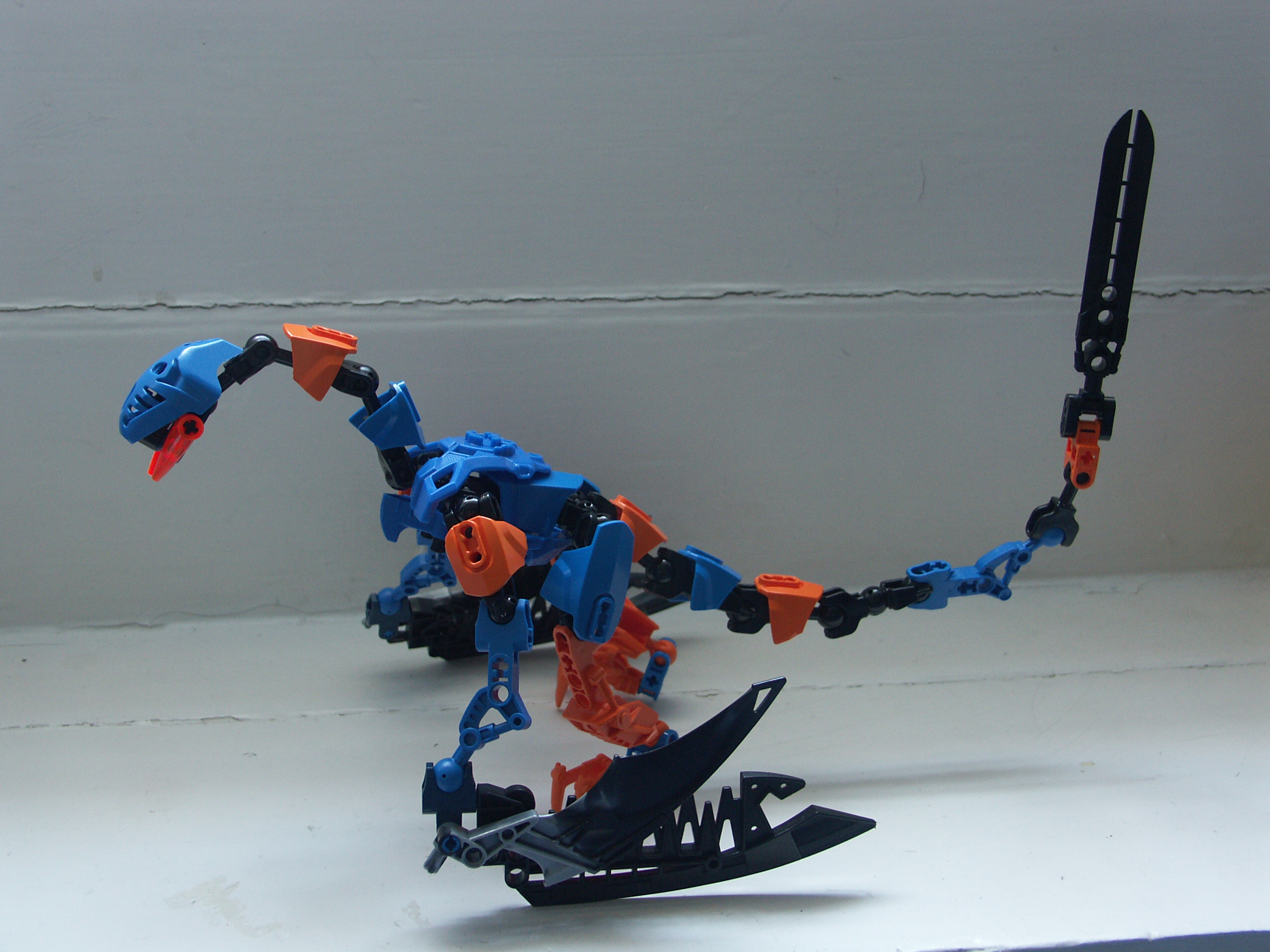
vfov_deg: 38.7
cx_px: 635
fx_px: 1357
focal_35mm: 37
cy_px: 476
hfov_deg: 50.1
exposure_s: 1/20
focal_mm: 9.6
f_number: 2.8
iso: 100
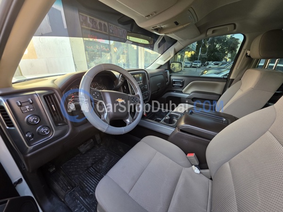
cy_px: 106
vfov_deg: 89.9
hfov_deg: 106.2
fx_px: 106
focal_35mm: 13
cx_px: 142
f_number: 1.9
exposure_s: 1/100
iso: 100
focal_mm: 2.2
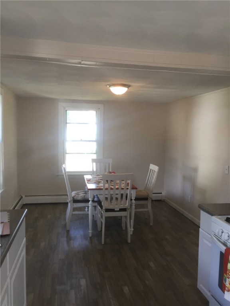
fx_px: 257
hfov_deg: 48.2
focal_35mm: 29
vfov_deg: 61.7
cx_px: 115
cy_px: 153
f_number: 2.2
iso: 32
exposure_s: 1/30
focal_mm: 4.15
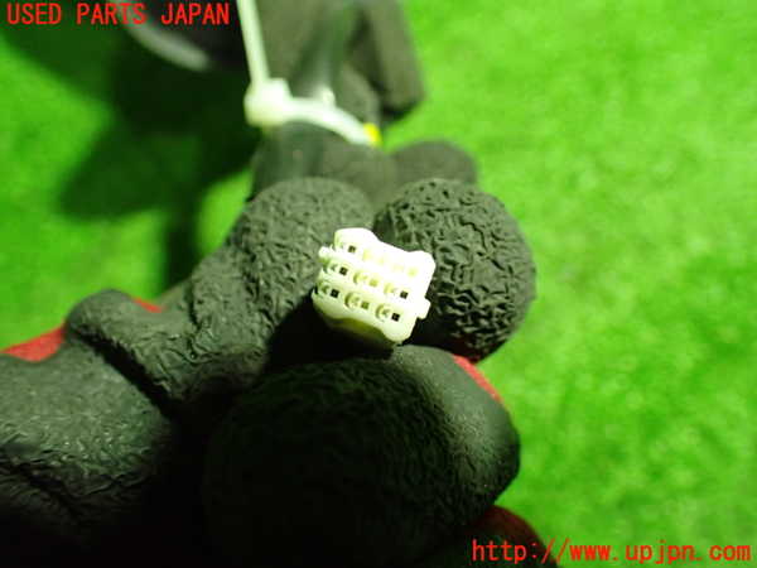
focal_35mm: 30
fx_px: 656
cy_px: 284
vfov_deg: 46.8
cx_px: 378
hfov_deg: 60.0
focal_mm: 5.4
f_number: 2.3
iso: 800
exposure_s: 1/40
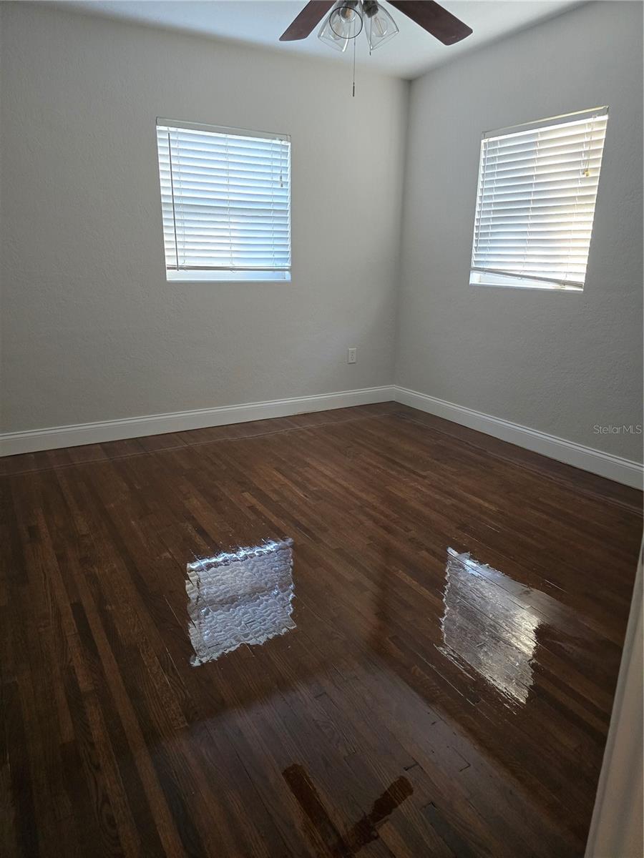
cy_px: 429
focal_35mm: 23
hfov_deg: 58.9
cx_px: 322
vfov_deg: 73.9
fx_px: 571
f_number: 1.7
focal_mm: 6.3
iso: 640
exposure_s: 1/120
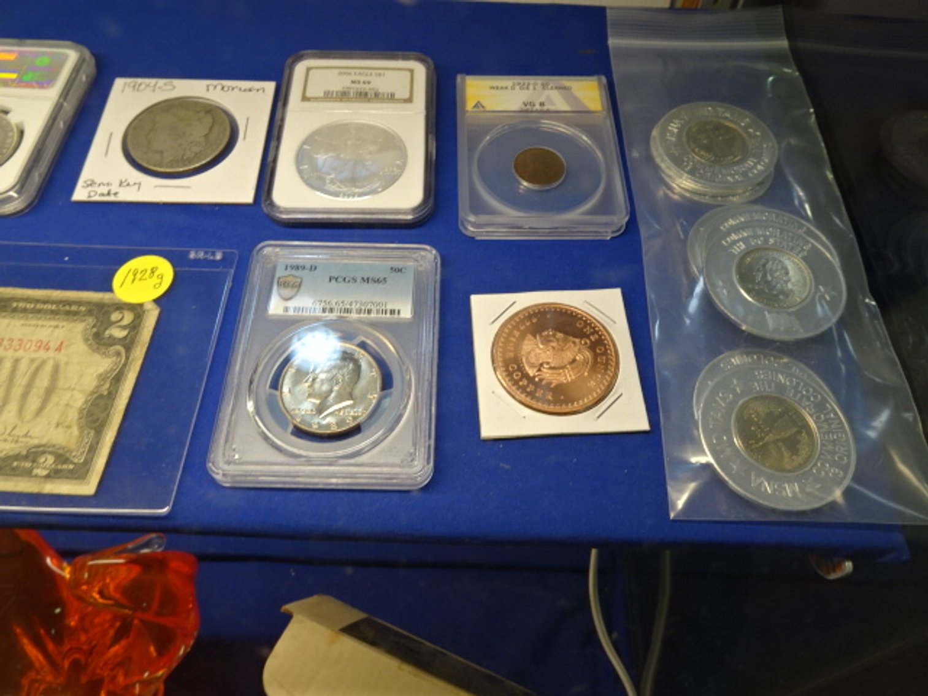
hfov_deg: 71.6
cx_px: 464
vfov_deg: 56.8
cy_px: 348
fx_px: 643
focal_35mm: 24
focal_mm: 4.1
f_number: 3.5
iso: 80
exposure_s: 1/30
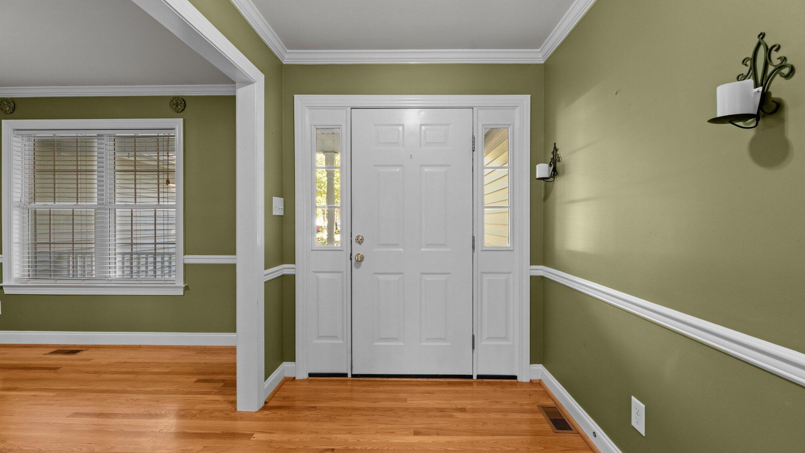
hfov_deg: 103.0
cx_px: 410
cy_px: 229
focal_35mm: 15
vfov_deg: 70.5
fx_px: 320
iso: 400
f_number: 9
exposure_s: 1/2
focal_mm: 14
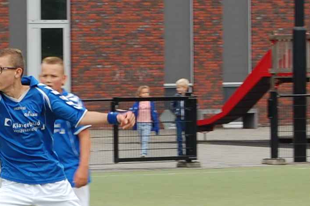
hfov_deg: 9.0
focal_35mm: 226
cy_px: 114
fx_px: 1947
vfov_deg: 6.1
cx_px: -5
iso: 200
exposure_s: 1/200
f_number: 7.1
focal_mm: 55
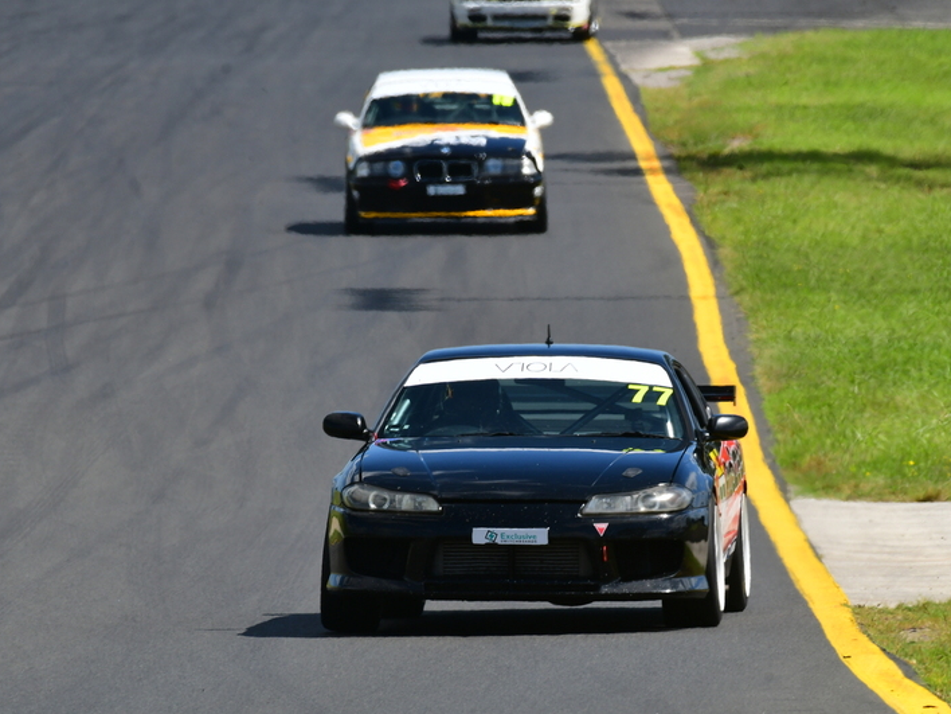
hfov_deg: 2.4
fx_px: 22390
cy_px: 357
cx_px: 512
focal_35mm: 815
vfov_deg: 1.8
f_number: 11
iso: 320
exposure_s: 1/500
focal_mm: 500
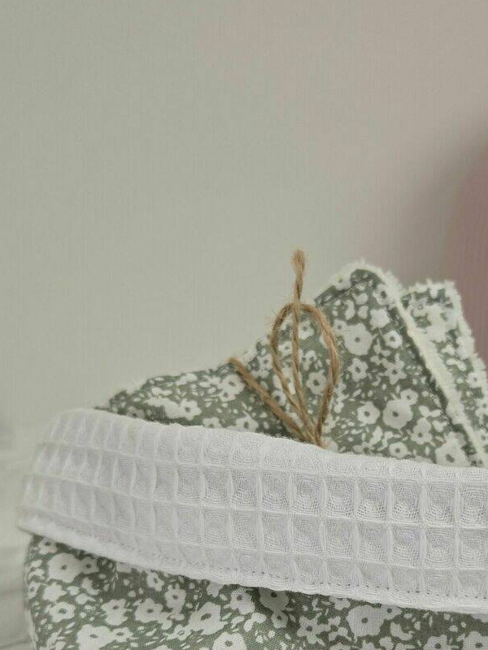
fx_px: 865
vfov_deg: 39.8
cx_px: 316
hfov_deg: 31.3
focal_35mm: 46
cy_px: 510
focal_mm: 5.4
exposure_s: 1/180
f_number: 1.8
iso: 80
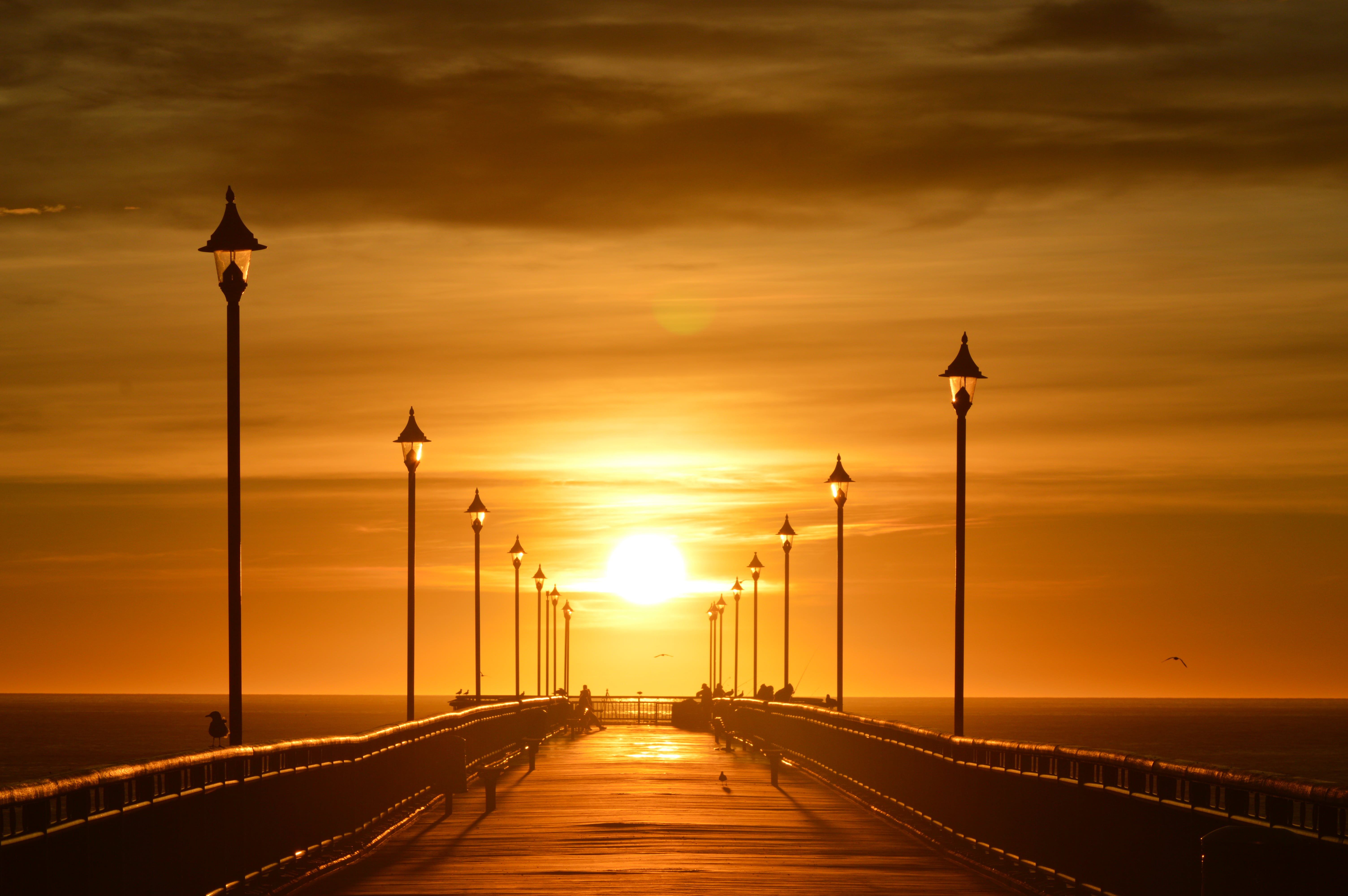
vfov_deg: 7.6
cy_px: 448
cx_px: 674
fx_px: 6734
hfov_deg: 11.4
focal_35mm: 180
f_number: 13
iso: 100
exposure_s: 1/640
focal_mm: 120
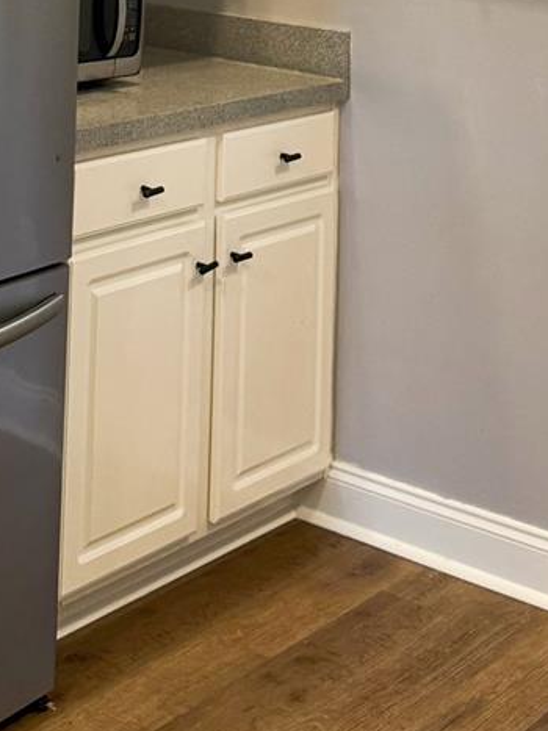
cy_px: -285
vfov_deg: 21.7
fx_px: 1668
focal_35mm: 79
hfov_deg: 18.4
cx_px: 64
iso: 250
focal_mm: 6.76
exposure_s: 1/60
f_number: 1.78
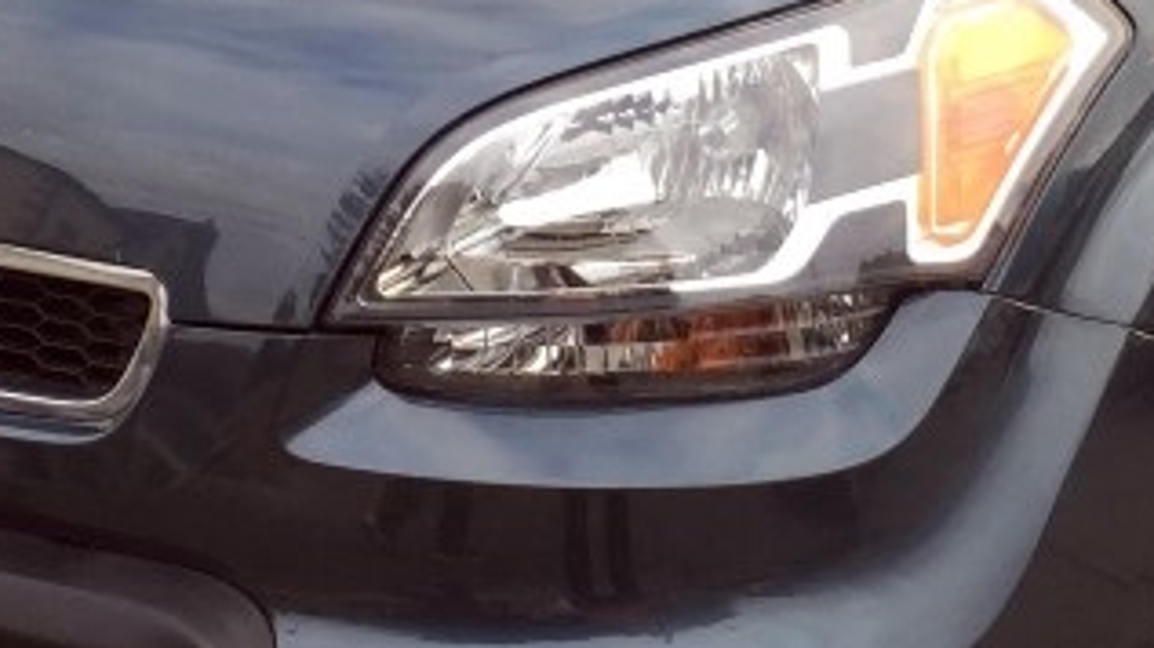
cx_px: 590
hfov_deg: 21.0
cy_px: 62
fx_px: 3120
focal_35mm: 102
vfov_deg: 11.8
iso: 32
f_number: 2.2
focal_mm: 4.15
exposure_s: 1/120
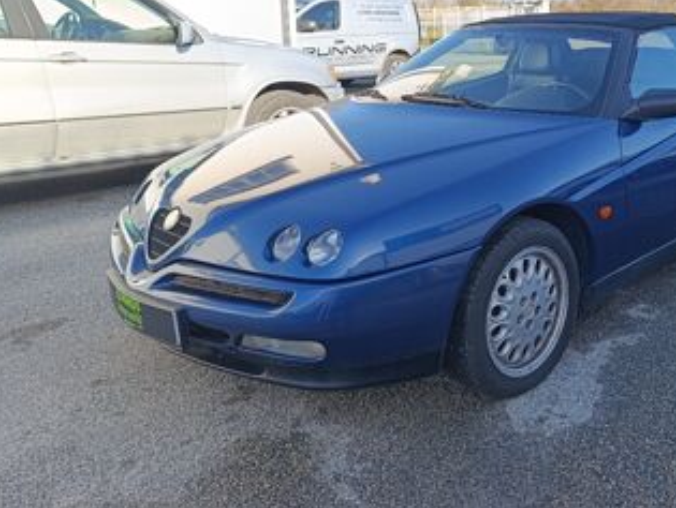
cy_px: 143
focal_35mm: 35
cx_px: 468
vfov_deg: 39.9
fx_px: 684
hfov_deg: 51.3
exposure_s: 1/173
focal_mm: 6.14
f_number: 1.6
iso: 50
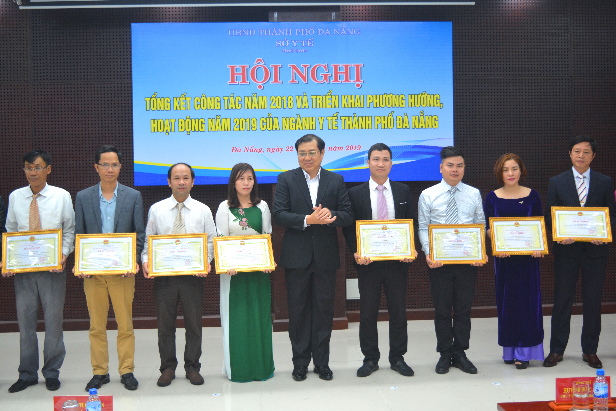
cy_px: 206
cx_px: 308
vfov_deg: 33.0
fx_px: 693
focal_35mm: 40
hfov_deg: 47.9
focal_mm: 27
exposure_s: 1/60
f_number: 4
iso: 800
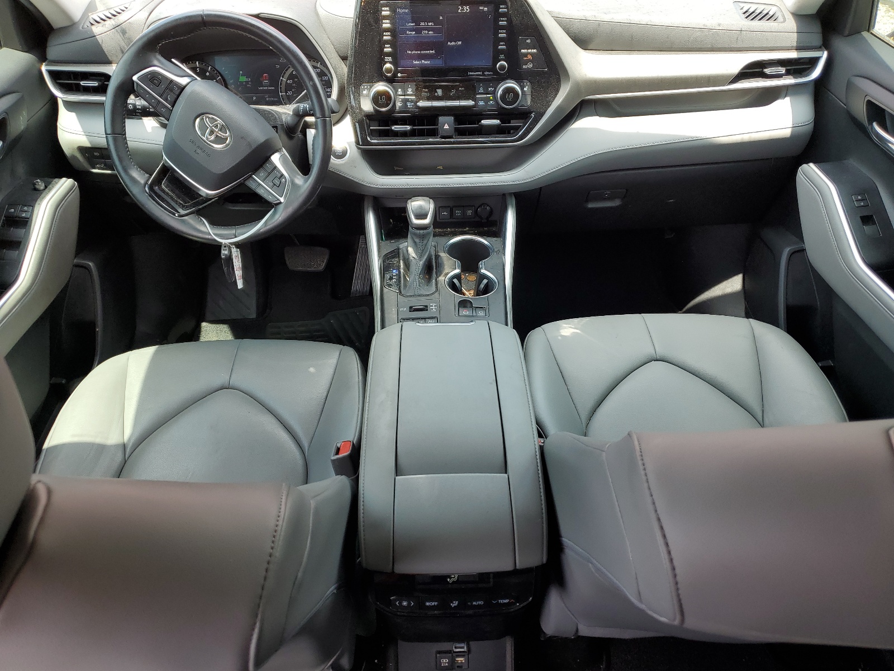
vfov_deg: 53.1
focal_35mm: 26
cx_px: 447
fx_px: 671
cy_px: 336
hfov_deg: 67.3
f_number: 1.5
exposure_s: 1/196
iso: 50
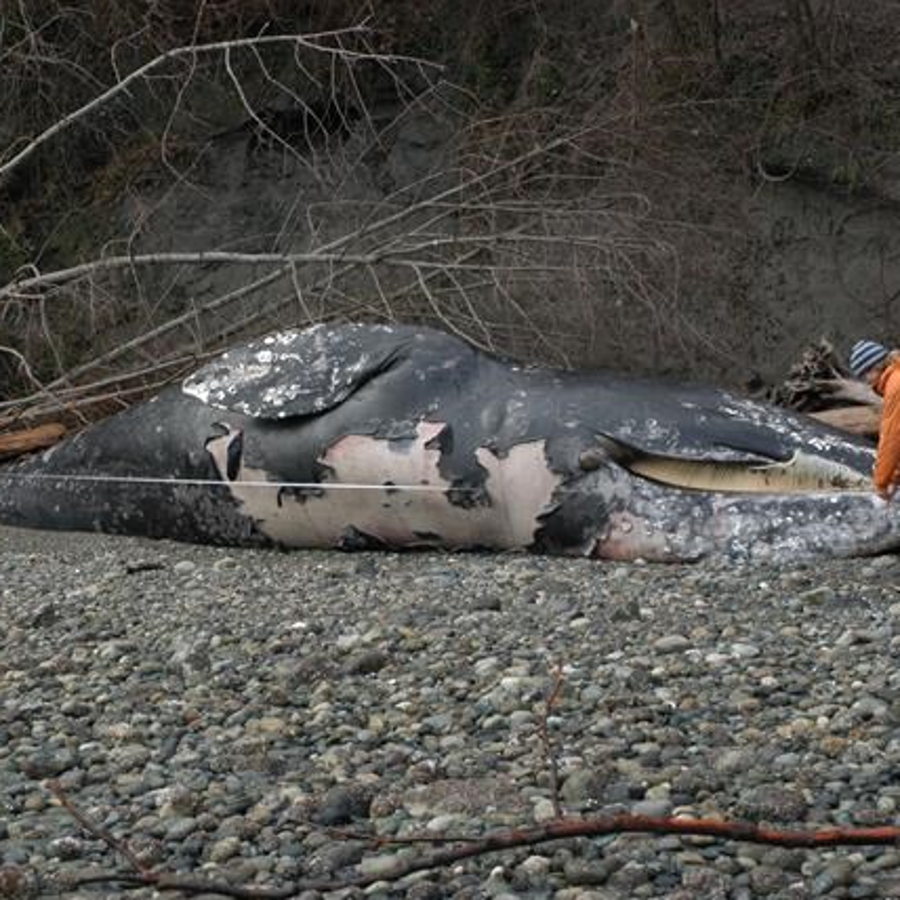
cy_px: 452
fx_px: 1990
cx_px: 288
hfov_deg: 25.3
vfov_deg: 25.5
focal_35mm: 68
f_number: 7.1
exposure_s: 1/160
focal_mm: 35
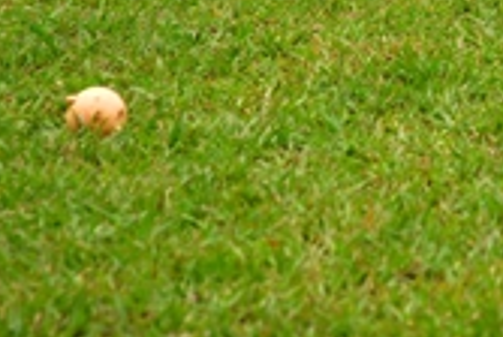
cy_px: -143
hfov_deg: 4.0
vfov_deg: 2.7
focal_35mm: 518
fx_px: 7250
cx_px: 560
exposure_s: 1/400
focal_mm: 120
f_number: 5.6
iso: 400
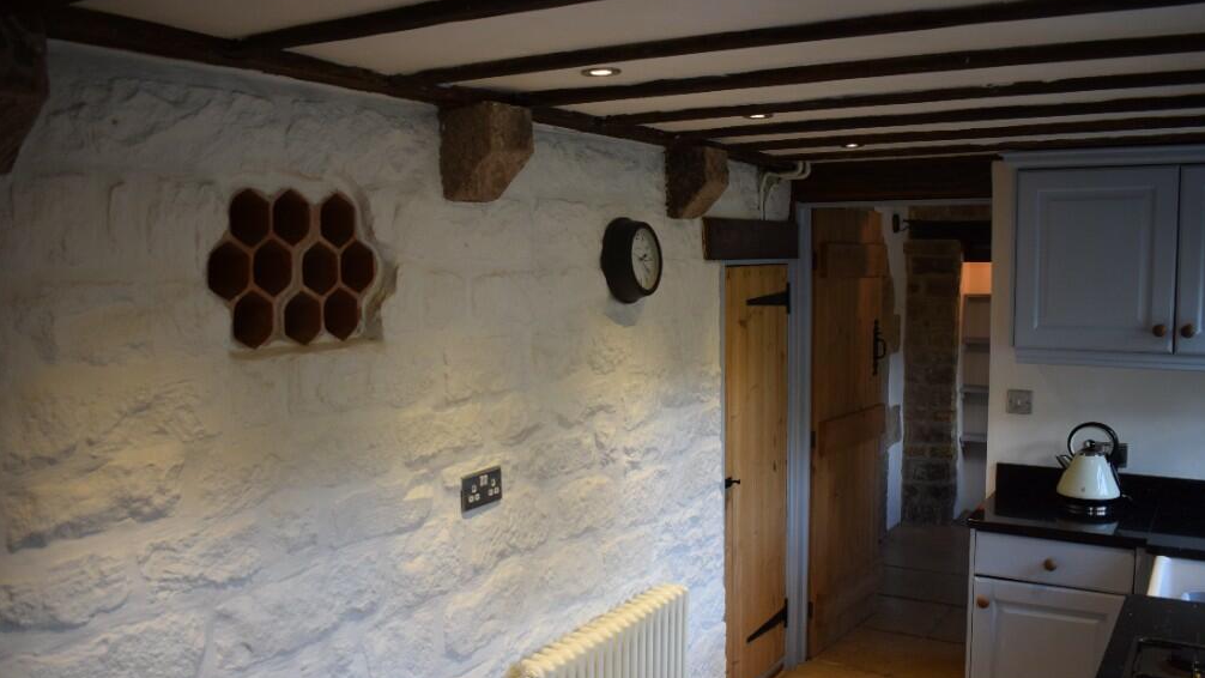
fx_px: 1023
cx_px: 606
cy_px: 390
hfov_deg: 61.0
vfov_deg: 36.6
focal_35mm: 32
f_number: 4.5
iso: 400
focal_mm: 20
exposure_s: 1/80
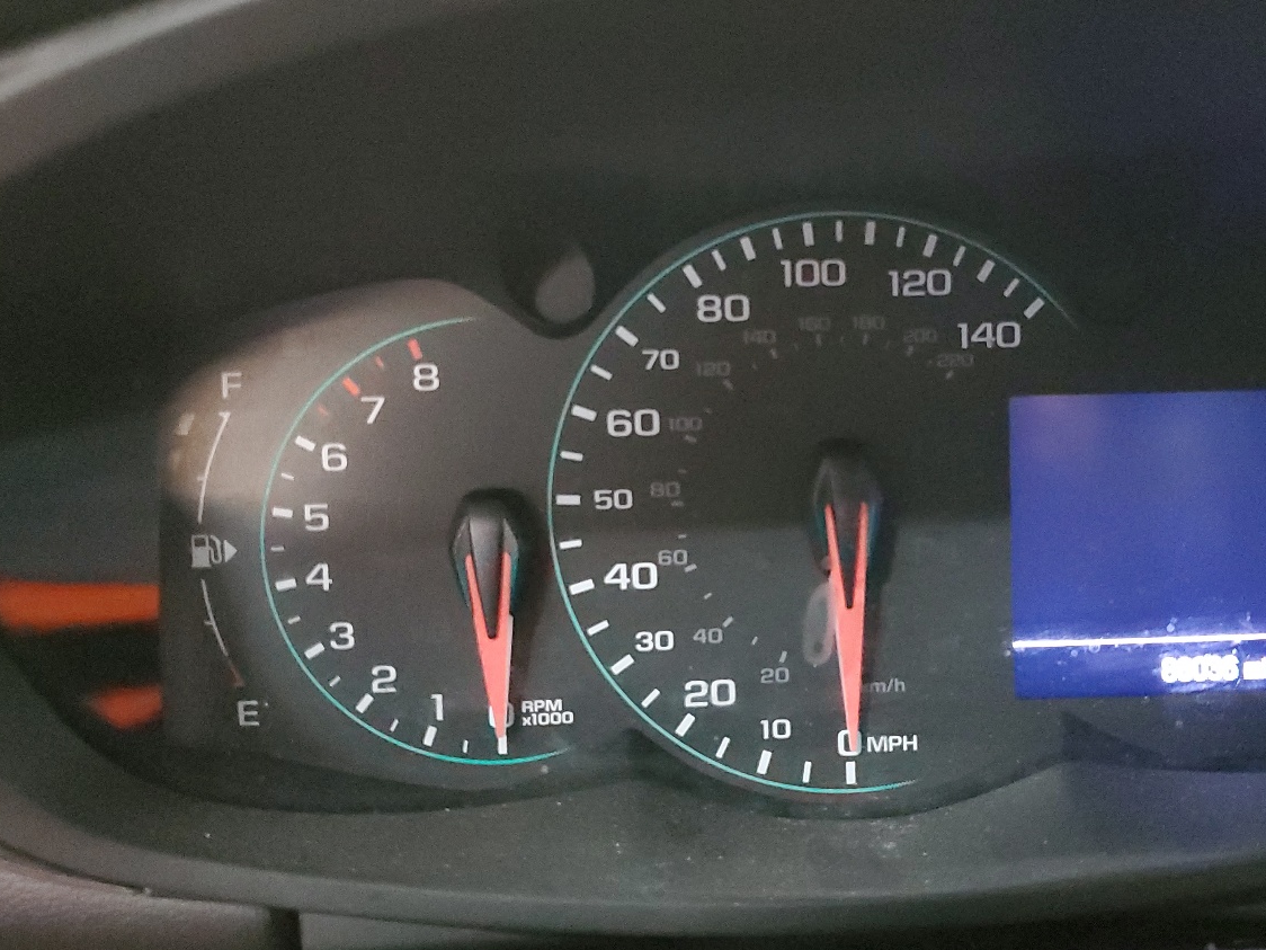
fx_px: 1353
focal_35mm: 37
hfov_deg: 49.7
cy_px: 489
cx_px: 790
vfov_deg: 38.7
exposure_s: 1/11
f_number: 1.5
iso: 980
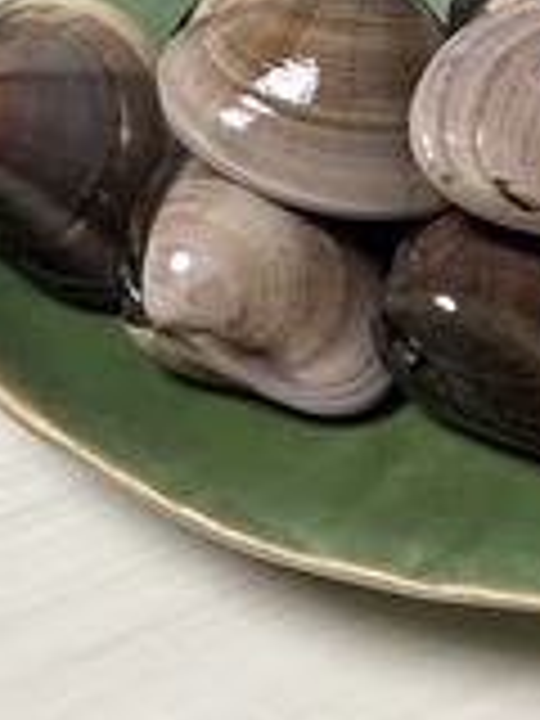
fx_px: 1352
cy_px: -22
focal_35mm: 65
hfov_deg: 21.1
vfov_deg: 27.8
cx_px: 634
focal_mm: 5.7
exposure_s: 1/67
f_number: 1.5
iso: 125
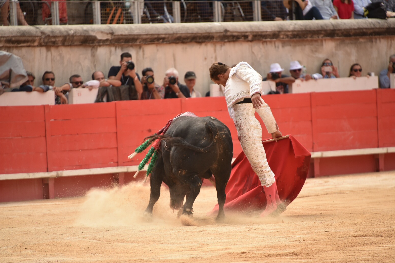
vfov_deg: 4.4
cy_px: 128
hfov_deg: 6.6
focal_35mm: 311
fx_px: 3412
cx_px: 202
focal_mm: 300
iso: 640
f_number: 5.6
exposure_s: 1/1600
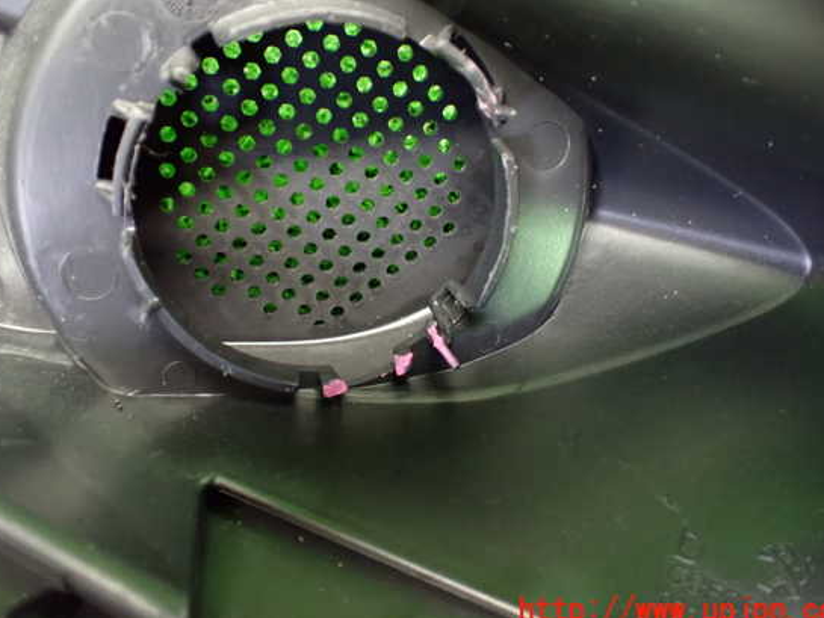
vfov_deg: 42.9
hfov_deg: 55.3
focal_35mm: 33
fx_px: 786
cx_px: 407
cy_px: 290
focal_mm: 5.4
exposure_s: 1/30
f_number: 2.3
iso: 1250
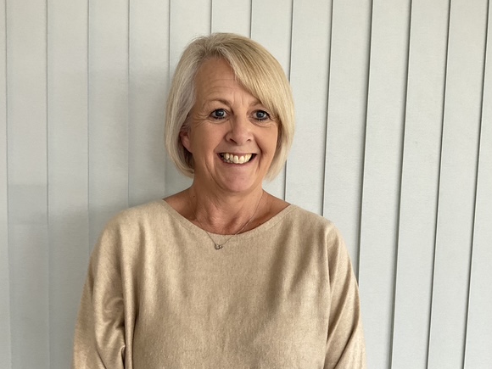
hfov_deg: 56.8
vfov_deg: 44.1
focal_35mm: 32
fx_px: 455
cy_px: 203
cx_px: 230
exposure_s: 1/101
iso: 64
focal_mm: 3
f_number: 1.8
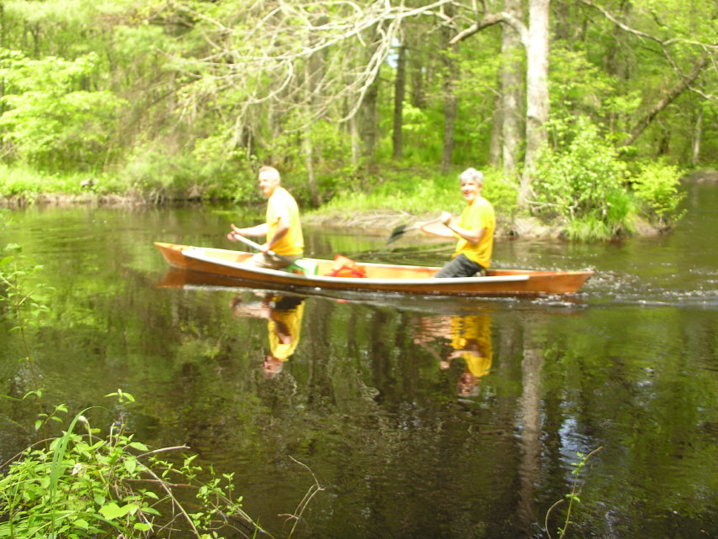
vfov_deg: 39.7
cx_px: 363
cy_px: 271
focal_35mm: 36
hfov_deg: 51.4
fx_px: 747
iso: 50
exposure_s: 1/125
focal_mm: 8.9
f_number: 2.8
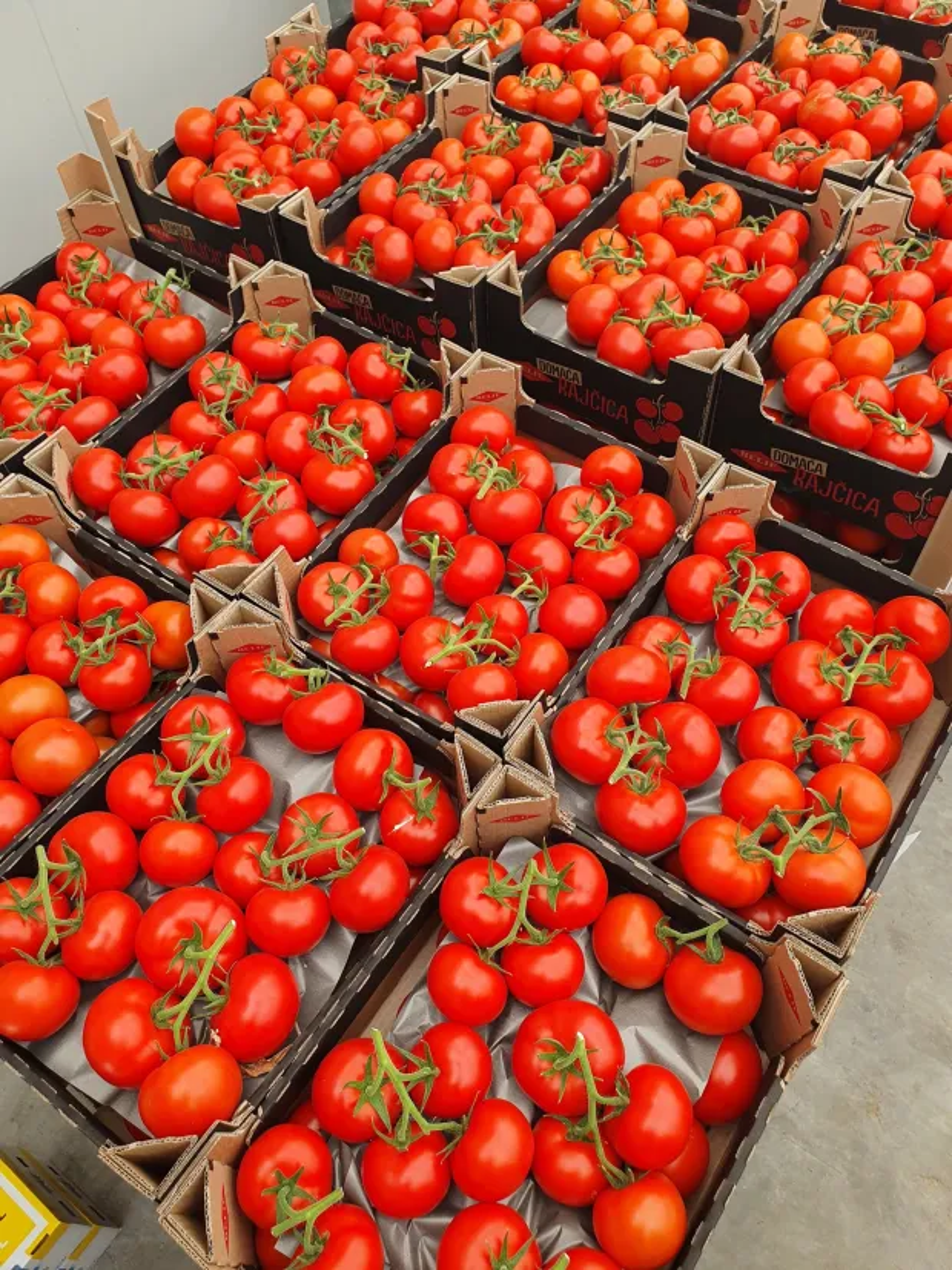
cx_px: 476
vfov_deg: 67.3
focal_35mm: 26
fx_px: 954
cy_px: 635
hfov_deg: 53.1
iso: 50
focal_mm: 4.32
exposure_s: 1/171
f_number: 2.4
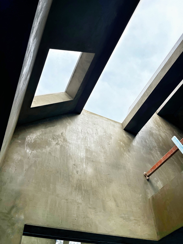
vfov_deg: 67.3
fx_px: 183
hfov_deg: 53.1
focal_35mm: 26
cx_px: 92
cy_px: 122
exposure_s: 1/1355
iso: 50
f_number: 1.6
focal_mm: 5.1
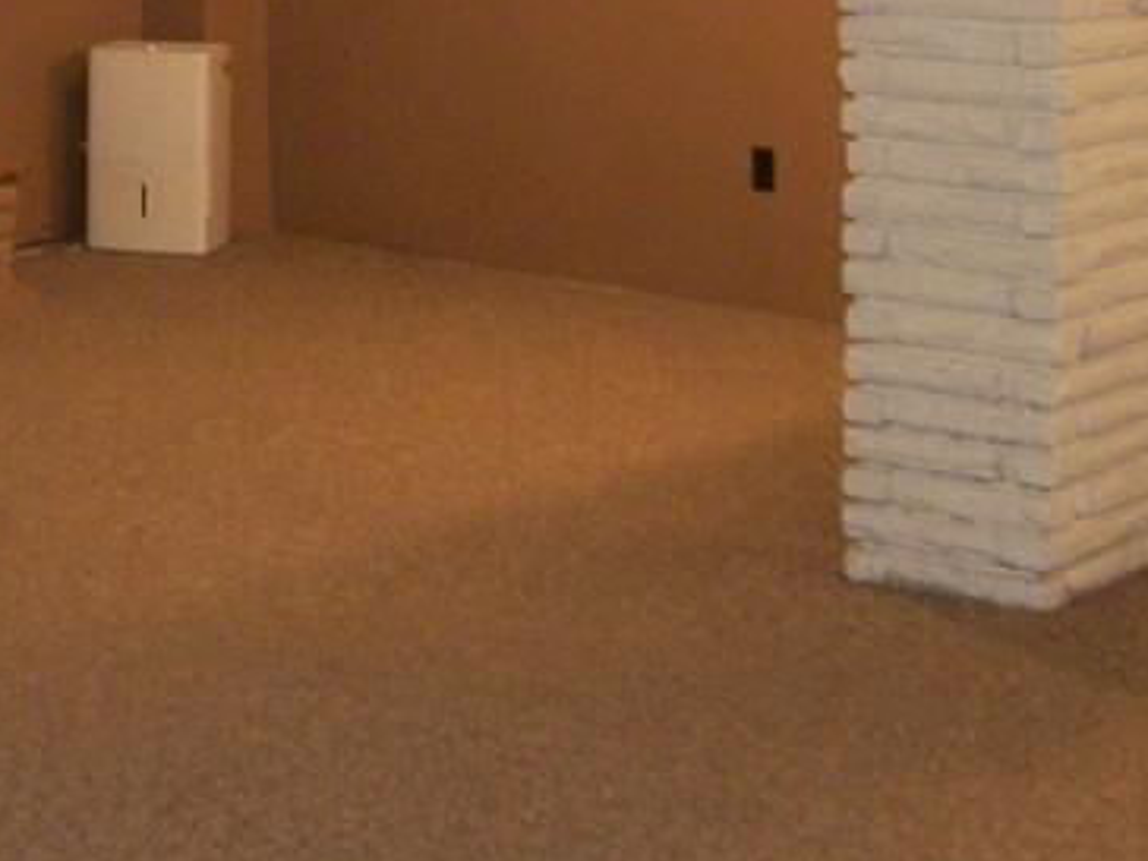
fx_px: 2985
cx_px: 16
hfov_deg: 21.1
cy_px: 16
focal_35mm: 90
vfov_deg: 16.1
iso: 250
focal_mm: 5.7
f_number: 2.9
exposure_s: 1/30
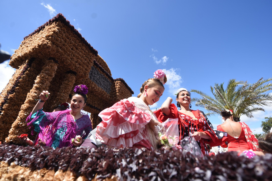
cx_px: 136
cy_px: 90
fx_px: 121
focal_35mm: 16
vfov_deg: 73.8
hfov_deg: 96.7
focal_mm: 16
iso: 100
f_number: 3.5
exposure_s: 1/1000
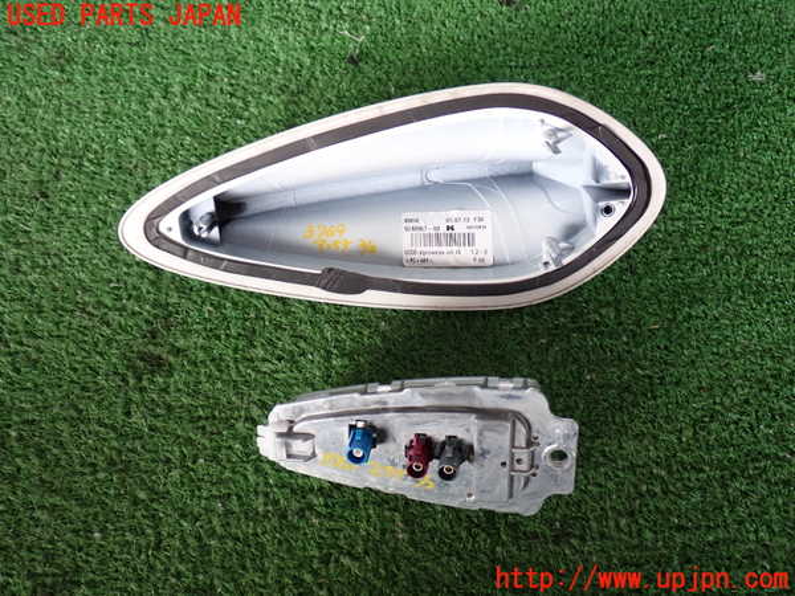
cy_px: 298
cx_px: 398
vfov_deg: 37.7
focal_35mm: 38
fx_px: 873
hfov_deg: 49.0
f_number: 2.7
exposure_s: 1/60
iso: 200
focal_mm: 6.83
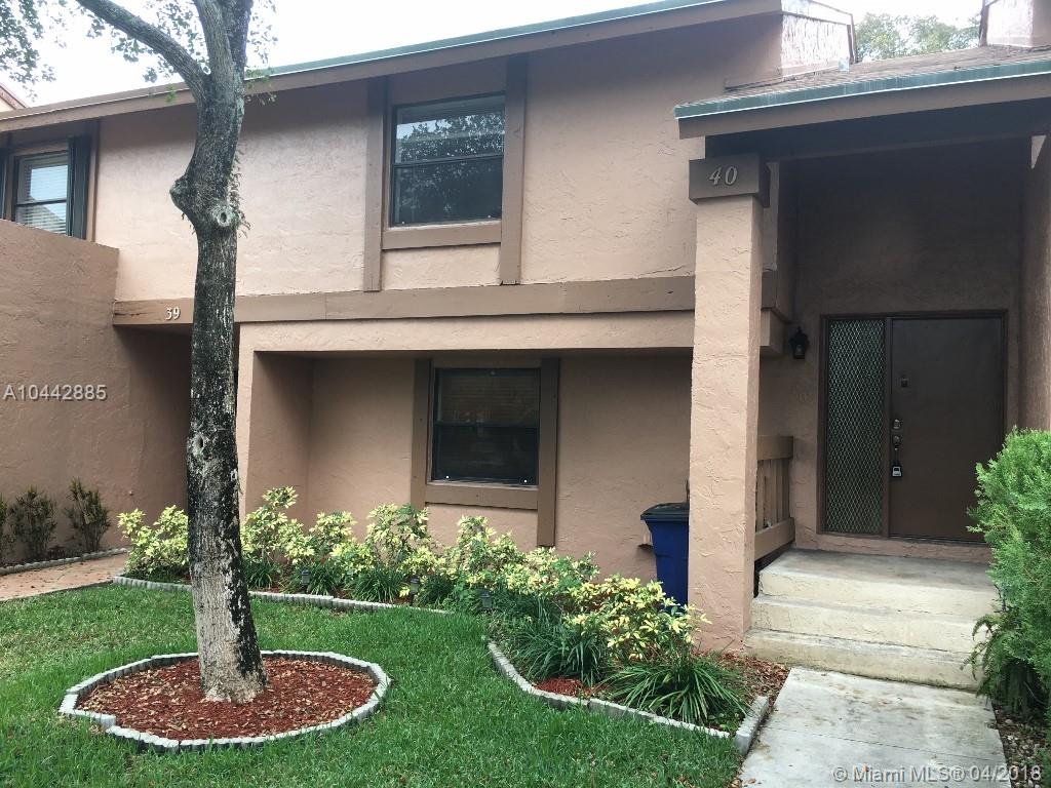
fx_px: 880
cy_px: 394
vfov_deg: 48.2
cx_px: 526
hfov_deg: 61.7
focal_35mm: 29
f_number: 2.2
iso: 25
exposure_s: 1/120
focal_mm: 4.15
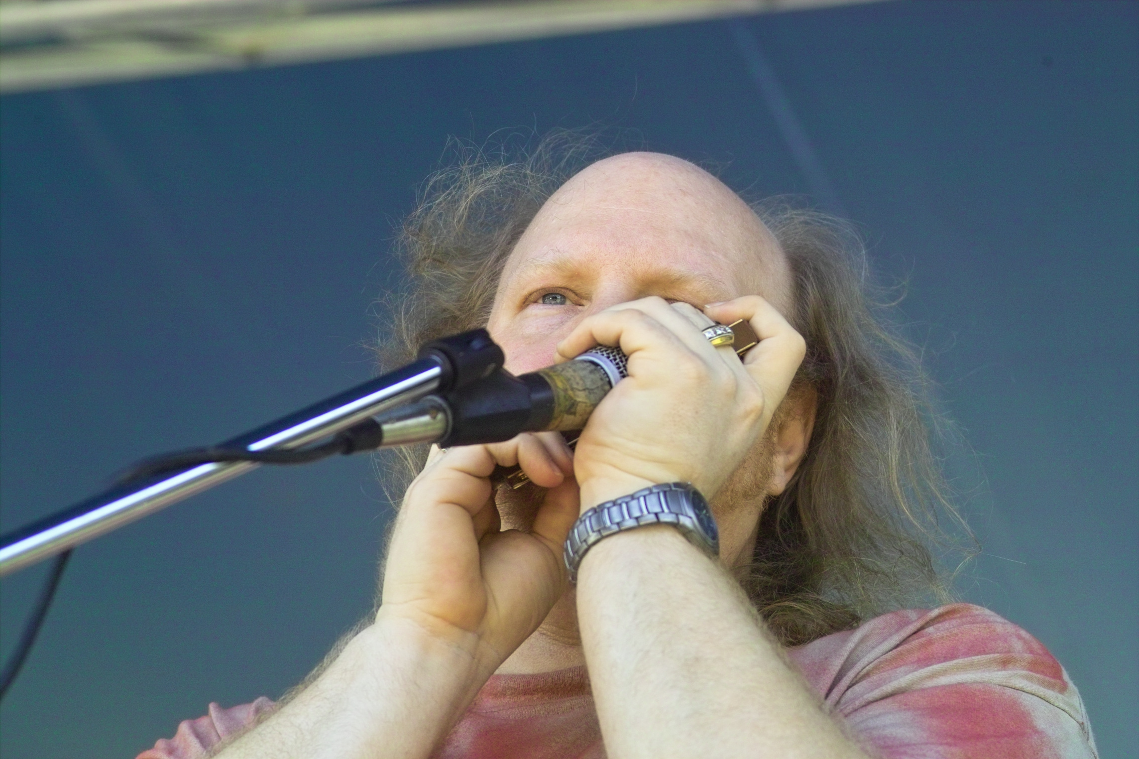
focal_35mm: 179
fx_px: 5663
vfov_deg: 7.7
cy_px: 380
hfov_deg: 11.5
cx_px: 570
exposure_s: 1/180
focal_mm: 105
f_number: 4
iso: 200
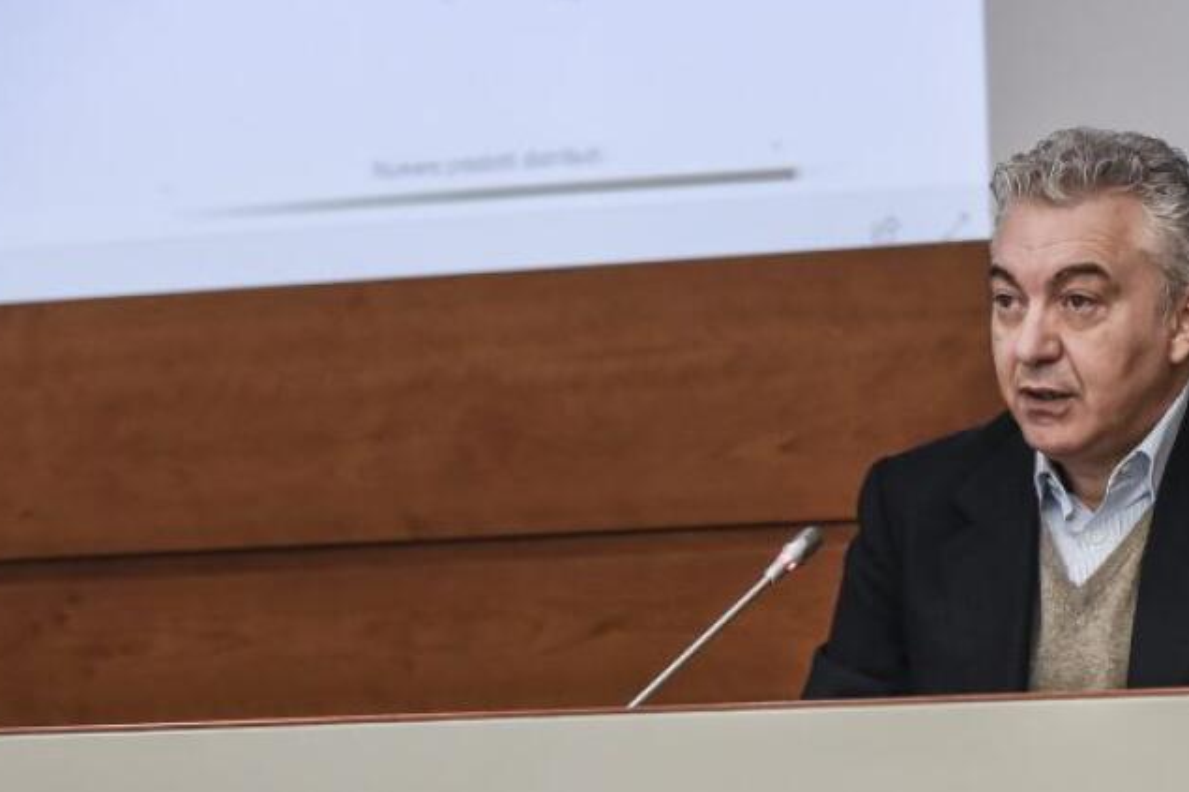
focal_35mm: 255
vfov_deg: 5.4
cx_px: 1007
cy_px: 729
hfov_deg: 8.1
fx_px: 8419
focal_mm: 135
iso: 3200
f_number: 5.6
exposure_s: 1/125
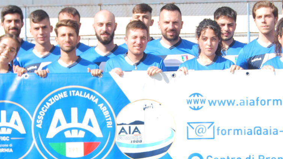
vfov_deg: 26.5
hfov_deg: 45.5
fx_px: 338
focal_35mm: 45
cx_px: 141
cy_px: 75
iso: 100
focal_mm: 28
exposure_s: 1/250
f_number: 8
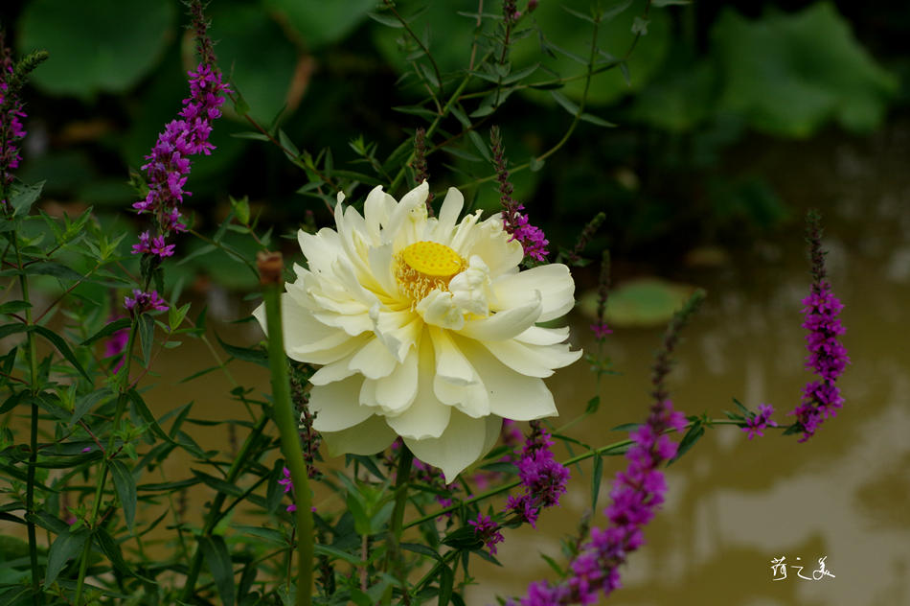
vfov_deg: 4.6
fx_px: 7578
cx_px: 455
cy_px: 303
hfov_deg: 6.9
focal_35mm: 300
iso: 800
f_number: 8
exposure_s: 1/3200
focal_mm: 200
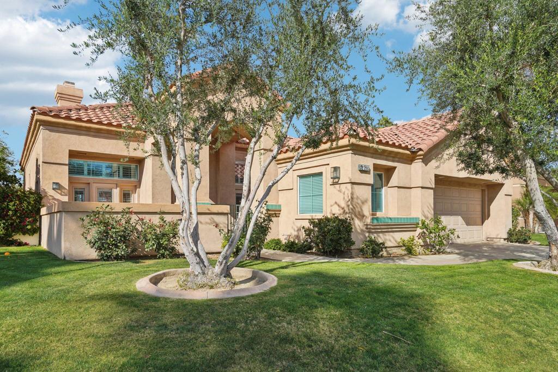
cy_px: 186
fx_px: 341
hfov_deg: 78.6
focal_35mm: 22
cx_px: 279
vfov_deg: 57.2
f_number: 9
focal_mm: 22
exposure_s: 1/250
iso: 100
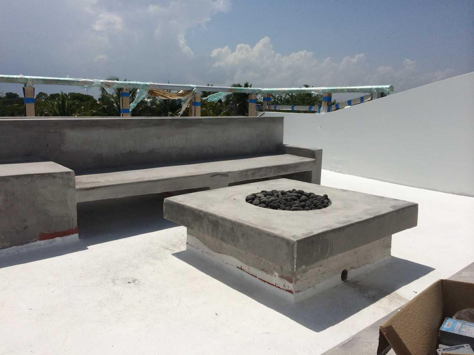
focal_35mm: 30
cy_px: 178
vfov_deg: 46.8
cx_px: 237
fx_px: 411
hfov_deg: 60.0
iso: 40
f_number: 2.2
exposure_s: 1/10309
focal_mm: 4.12
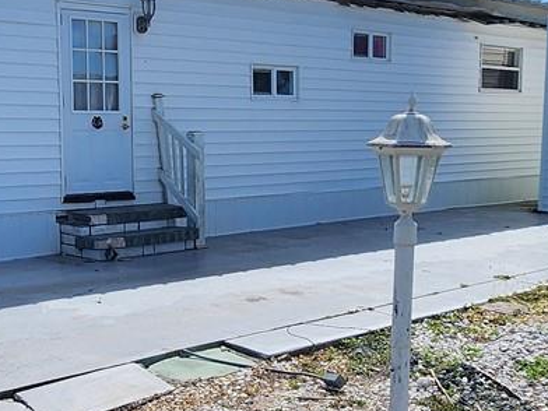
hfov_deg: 36.0
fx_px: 839
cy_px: 260
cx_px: 207
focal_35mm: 53
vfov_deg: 27.4
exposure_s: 1/4064
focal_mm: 2.2
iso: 50
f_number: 2.2
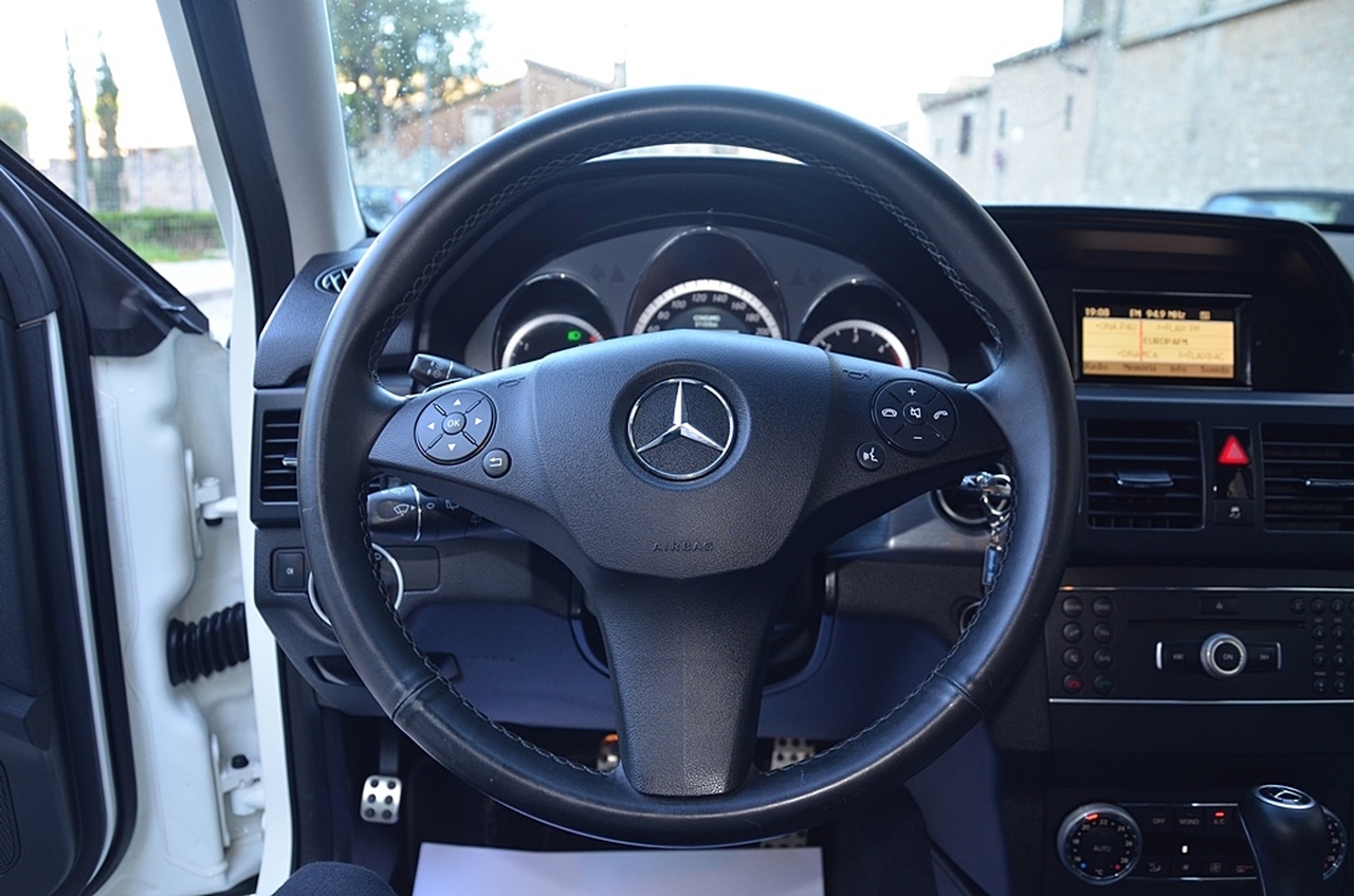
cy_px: 448
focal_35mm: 27
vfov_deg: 47.7
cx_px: 677
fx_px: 1013
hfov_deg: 67.5
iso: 450
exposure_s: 1/60
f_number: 3.5
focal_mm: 18
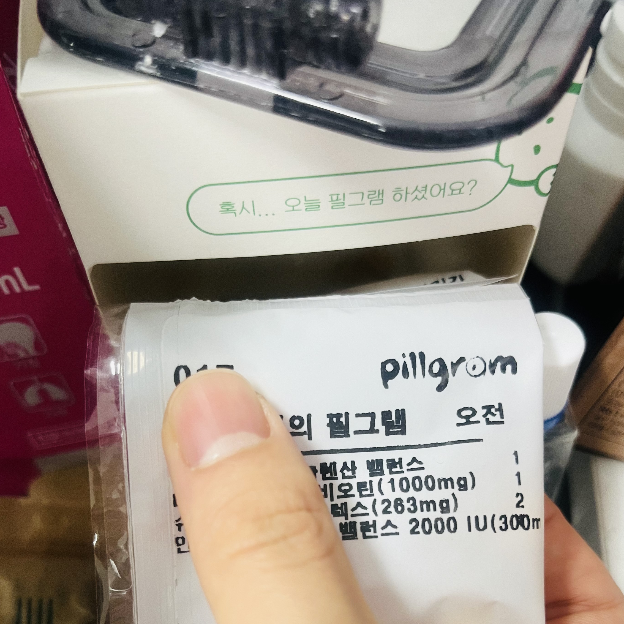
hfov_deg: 48.4
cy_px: 453
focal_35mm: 34
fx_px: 693
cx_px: 316
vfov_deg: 47.0
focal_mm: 5.1
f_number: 1.6
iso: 125
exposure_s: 1/60
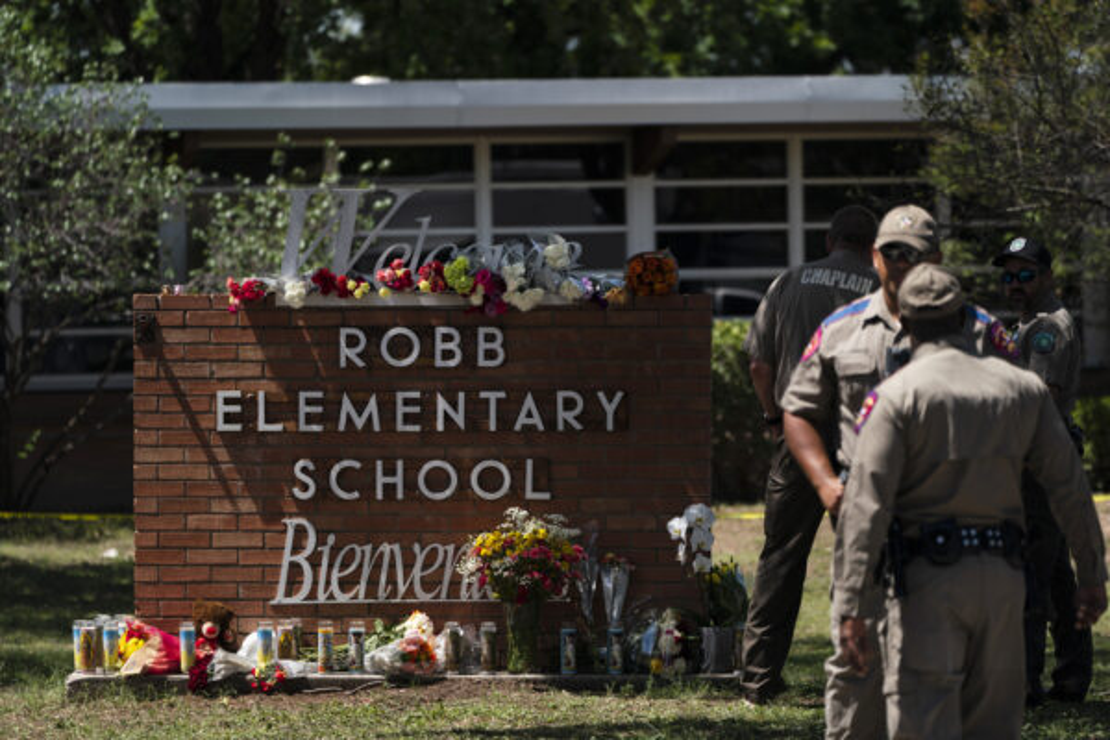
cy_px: 370
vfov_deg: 5.5
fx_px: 7708
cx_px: 555
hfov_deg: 8.2
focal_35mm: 250
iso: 160
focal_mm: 250
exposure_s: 1/1000
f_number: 5.6
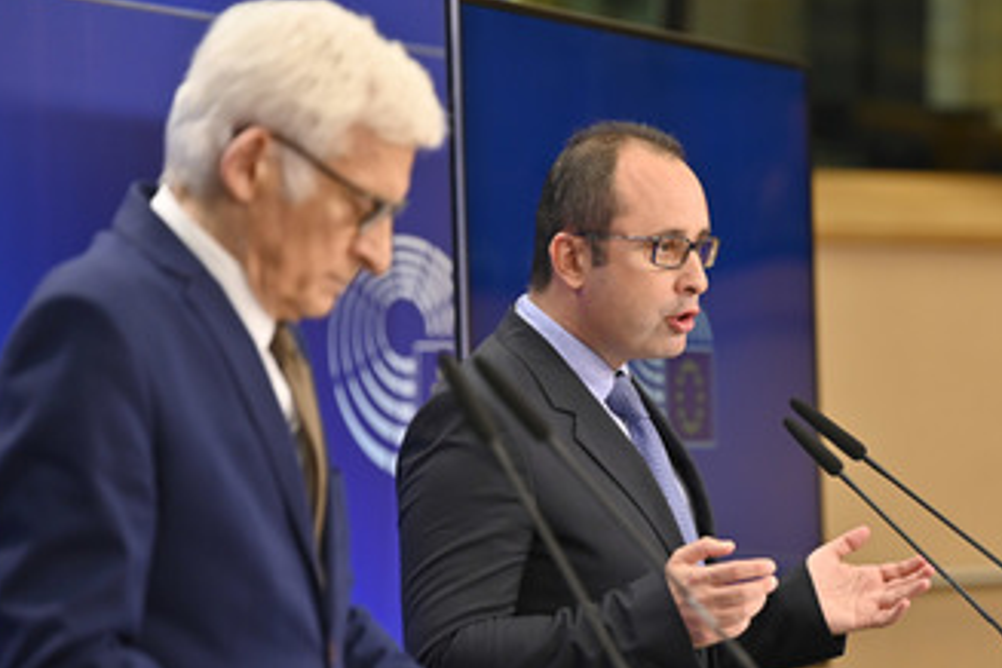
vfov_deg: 7.4
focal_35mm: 186
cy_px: 426
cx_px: 621
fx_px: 5177
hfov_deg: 11.1
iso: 1000
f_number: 2.8
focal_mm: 135
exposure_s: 1/320
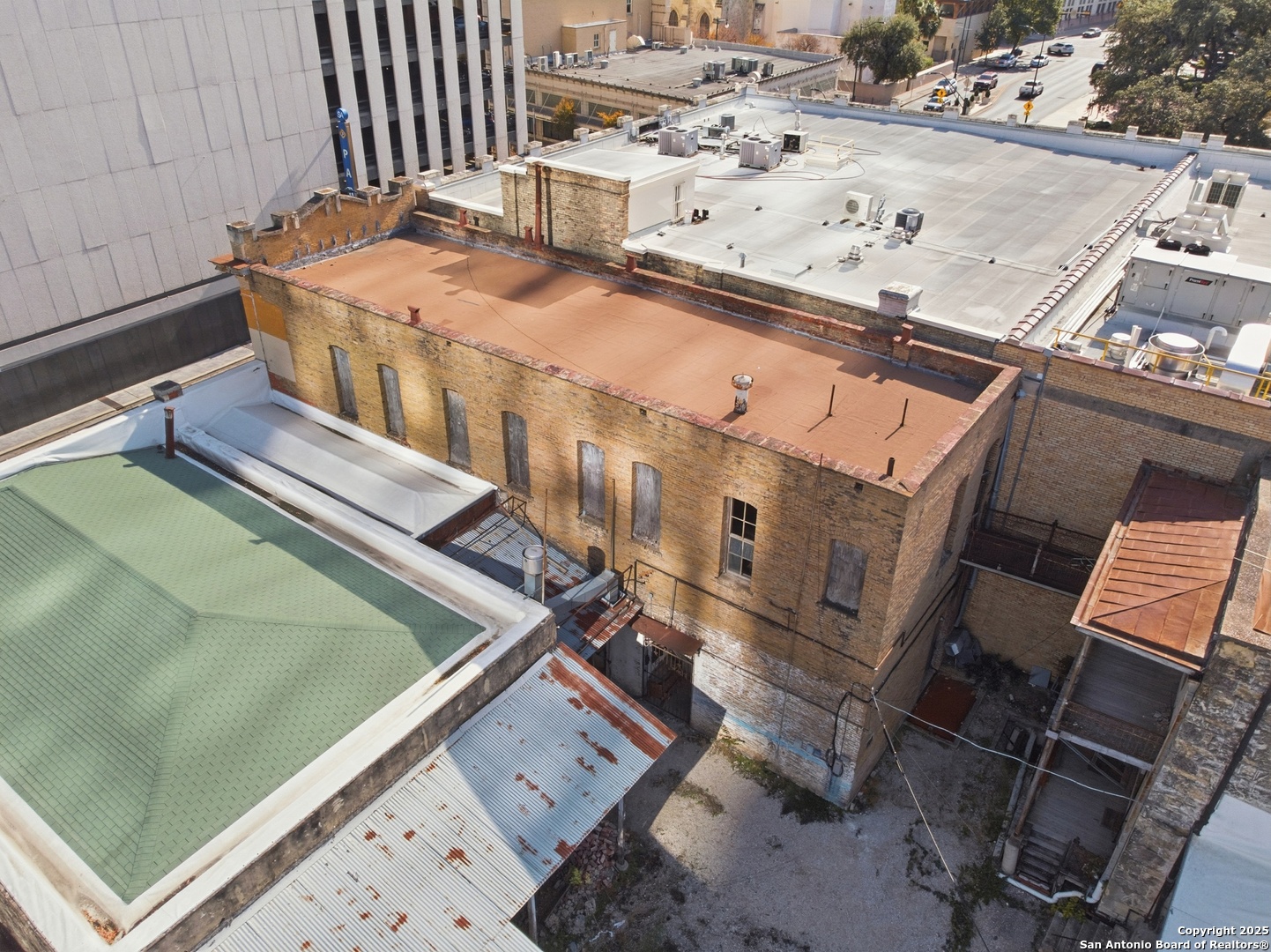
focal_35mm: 24
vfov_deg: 56.8
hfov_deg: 71.6
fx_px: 881
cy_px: 476
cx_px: 636
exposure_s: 1/1286
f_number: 2.8
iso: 100
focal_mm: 4.5
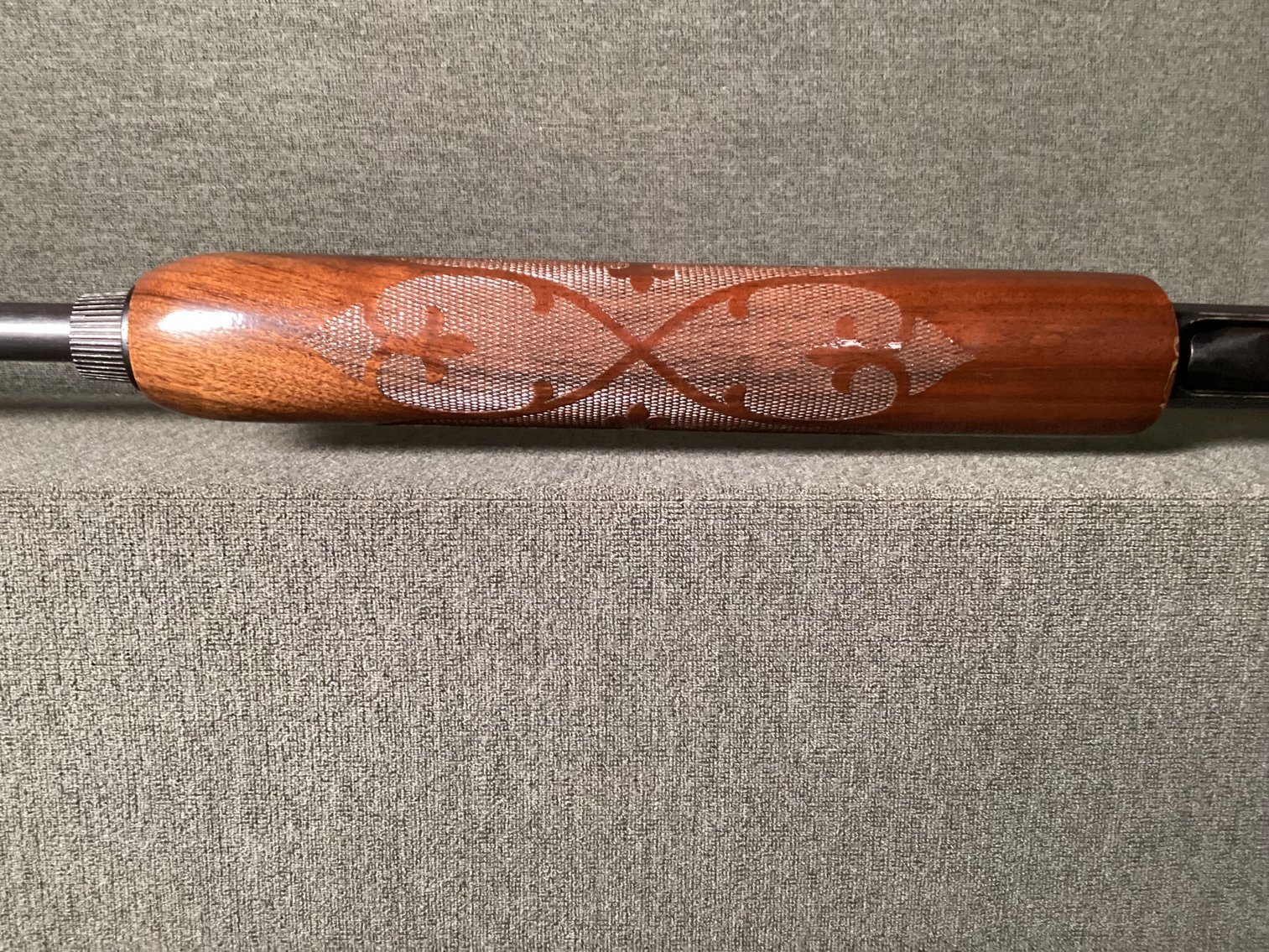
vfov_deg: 45.4
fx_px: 1137
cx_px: 634
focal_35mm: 31
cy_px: 476
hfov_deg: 58.3
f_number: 2.4
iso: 400
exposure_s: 1/40
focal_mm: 3.3
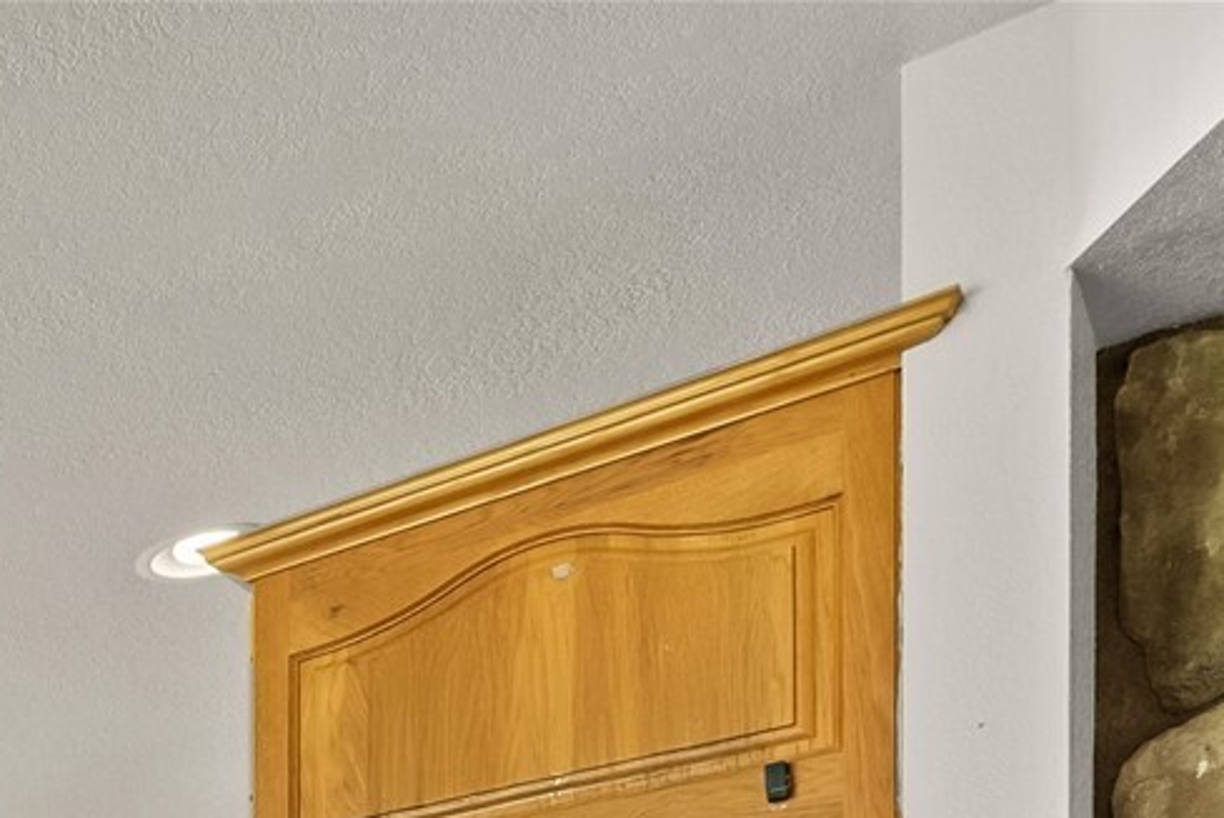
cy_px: 1413
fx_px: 1817
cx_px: -795
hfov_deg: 24.4
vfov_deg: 19.7
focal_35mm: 53
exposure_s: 1/5
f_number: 5.6
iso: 400
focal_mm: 15.4
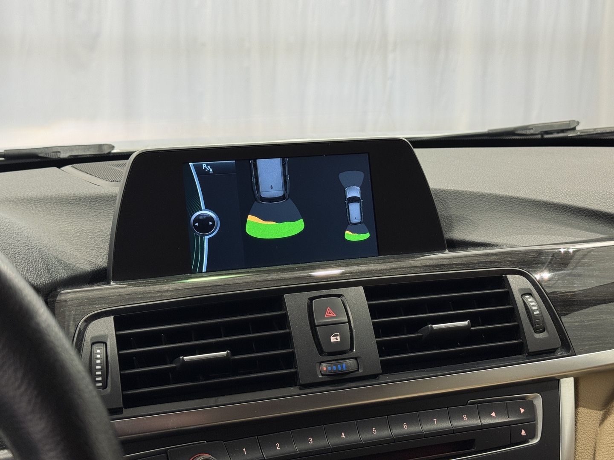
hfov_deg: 39.7
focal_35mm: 48
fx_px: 851
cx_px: 307
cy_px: 230
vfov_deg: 30.3
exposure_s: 1/50
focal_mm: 6.76
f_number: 1.78
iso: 50
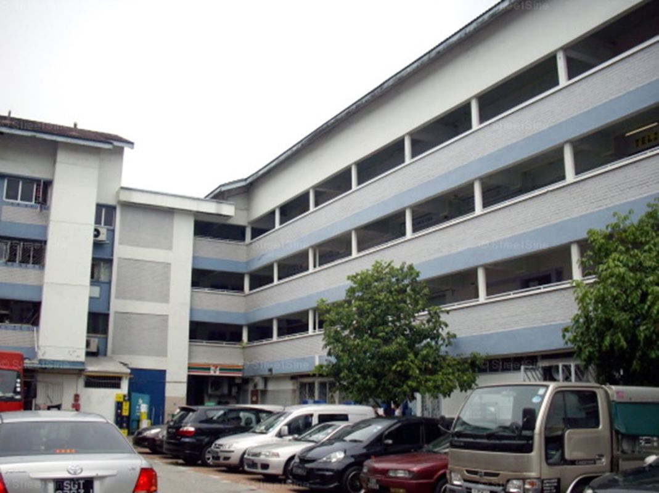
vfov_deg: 38.6
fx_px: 704
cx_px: 330
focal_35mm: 37
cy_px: 246
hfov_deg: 50.2
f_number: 5.6
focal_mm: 6.2
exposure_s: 1/500
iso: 80
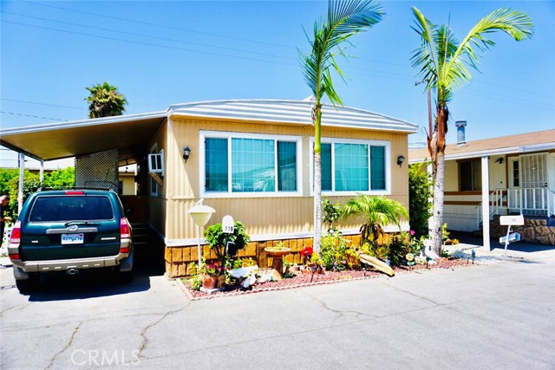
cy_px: 185
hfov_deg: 73.7
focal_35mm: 24
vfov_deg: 53.2
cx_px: 278
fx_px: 370
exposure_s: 1/800
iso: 100
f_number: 4.5
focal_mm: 16
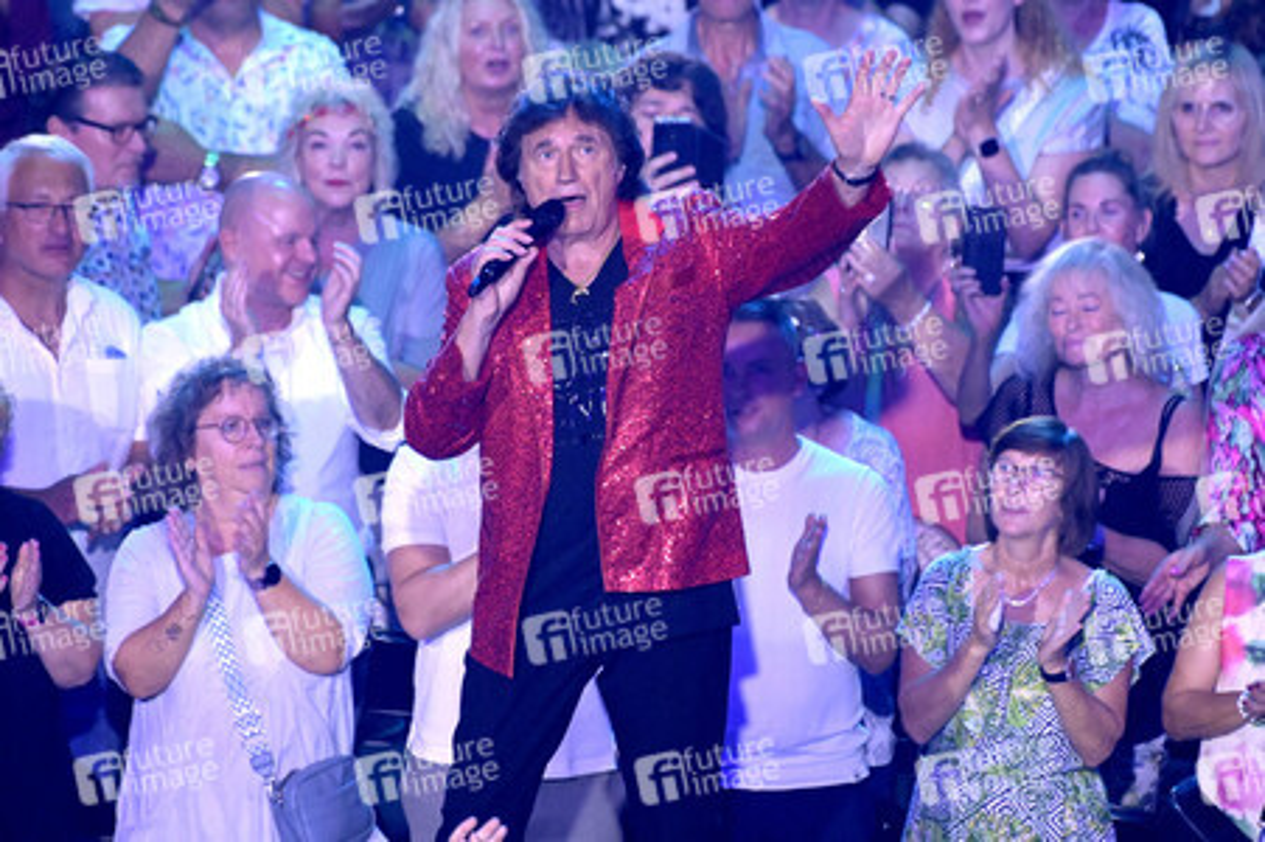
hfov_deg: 4.1
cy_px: 421
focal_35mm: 500
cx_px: 632
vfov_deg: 2.7
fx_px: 17556
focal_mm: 500
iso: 16000
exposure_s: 1/400
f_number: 5.6
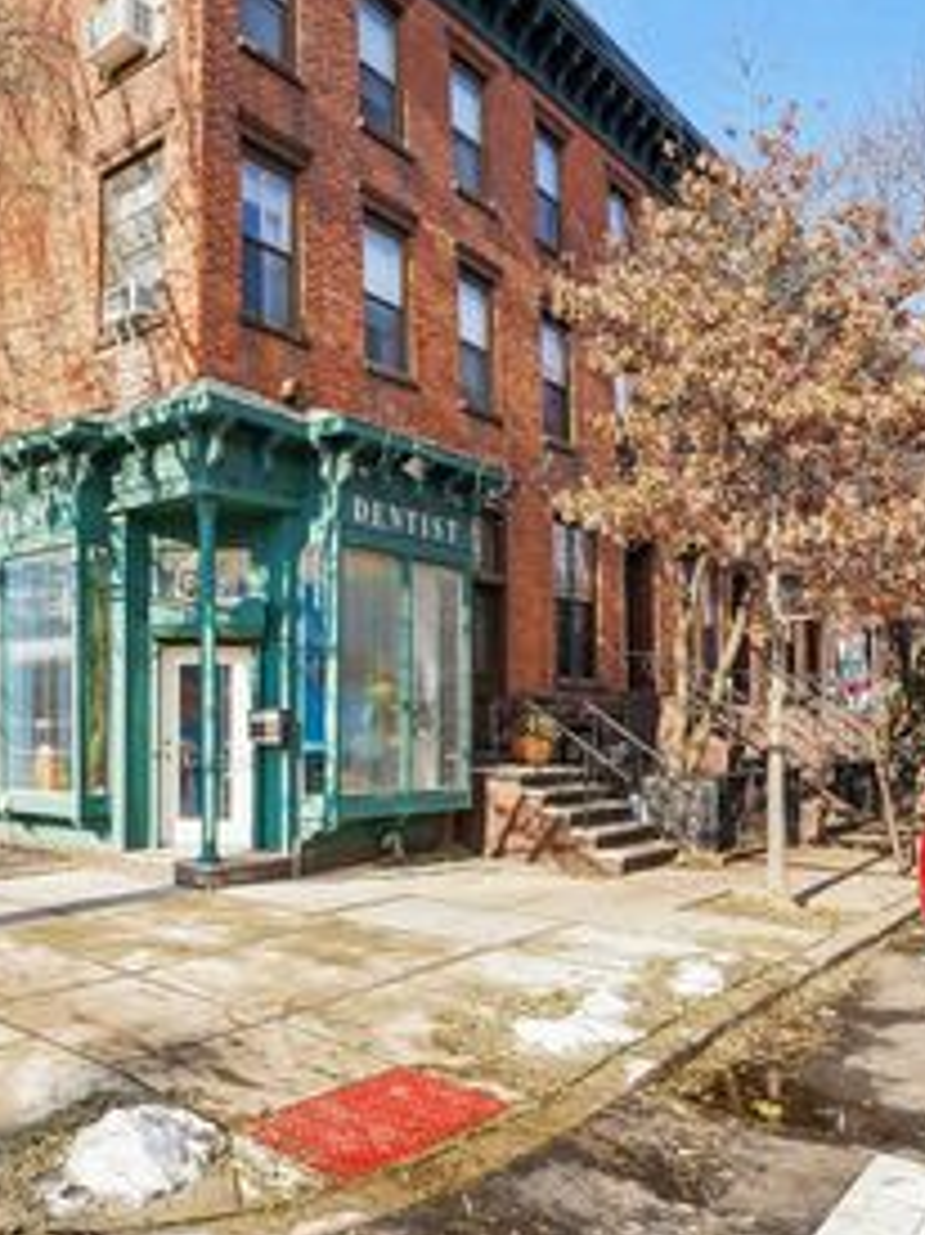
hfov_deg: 45.2
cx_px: 94
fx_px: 998
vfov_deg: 63.2
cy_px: 698
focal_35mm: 28
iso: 160
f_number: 7.1
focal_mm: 16
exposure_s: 1/160
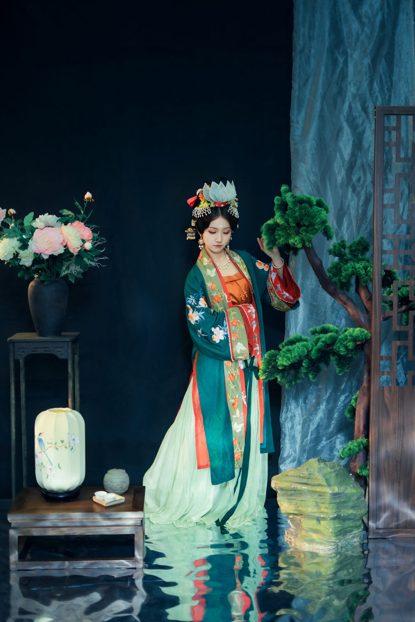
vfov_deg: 39.6
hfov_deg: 27.0
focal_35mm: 50
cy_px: 311
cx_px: 208
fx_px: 864
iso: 200
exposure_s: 1/80
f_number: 2.2
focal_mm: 50
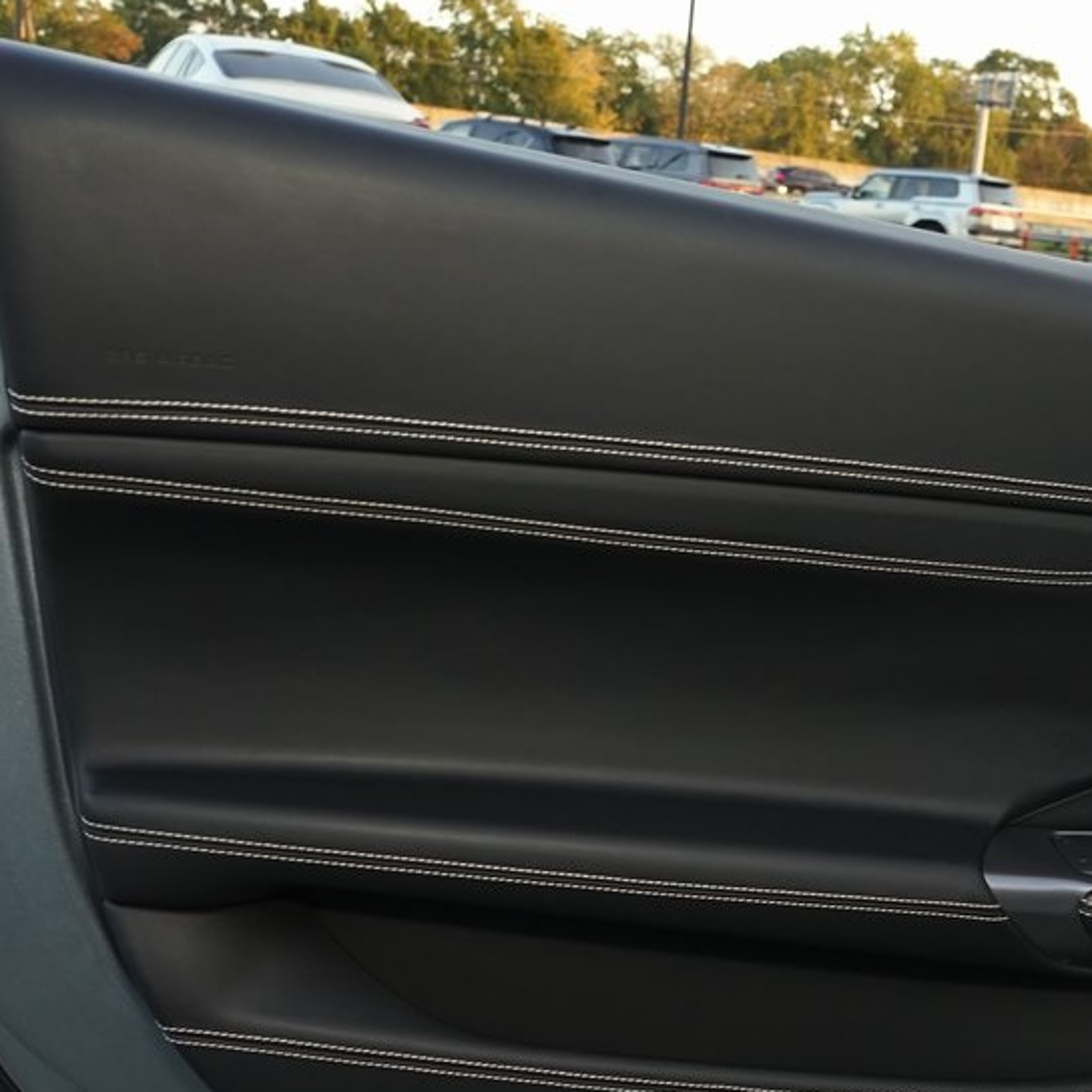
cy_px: 679
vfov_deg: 35.2
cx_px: 893
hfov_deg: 34.2
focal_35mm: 48
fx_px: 1713
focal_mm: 30
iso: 1250
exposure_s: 1/125
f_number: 8
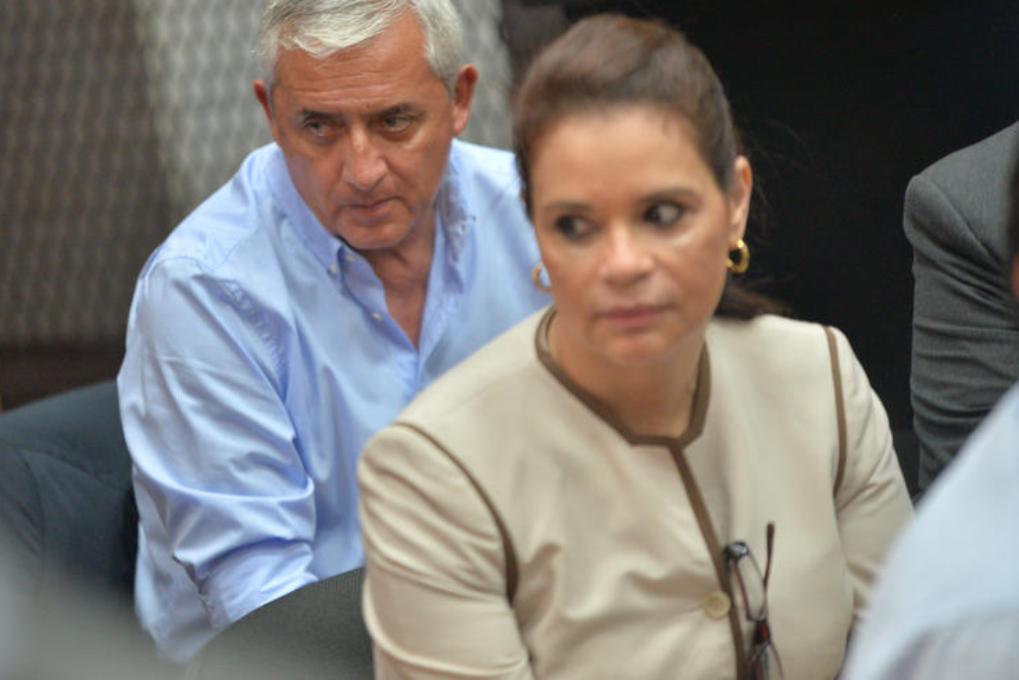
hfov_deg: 8.0
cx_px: 391
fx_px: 7249
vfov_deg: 5.4
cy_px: 249
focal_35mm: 256
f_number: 2.8
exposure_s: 1/200
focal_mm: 200
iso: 1600
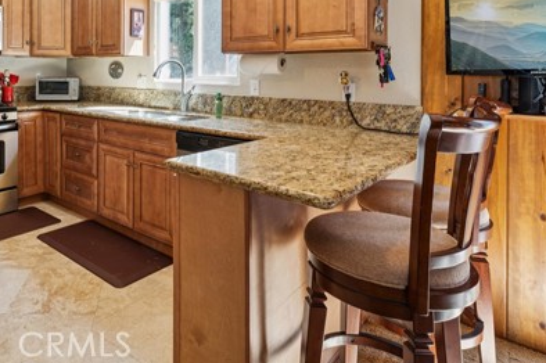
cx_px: 154
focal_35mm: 26
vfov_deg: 46.2
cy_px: 69
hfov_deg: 65.6
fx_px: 399
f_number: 13
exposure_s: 1
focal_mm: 16.2
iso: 100
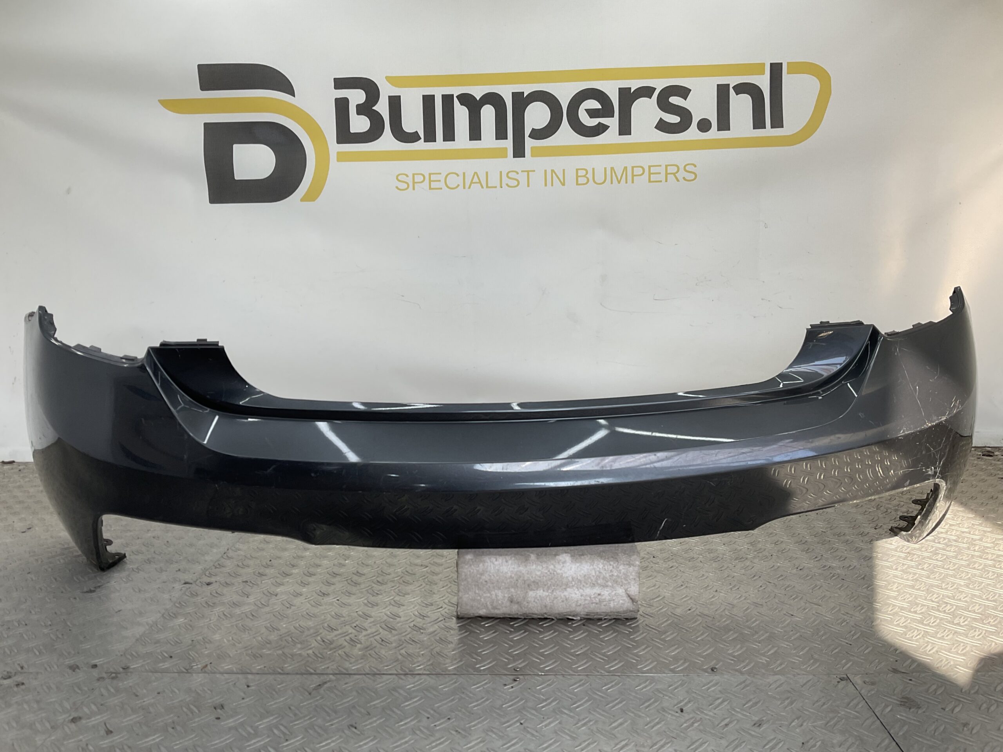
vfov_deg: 48.2
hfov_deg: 61.7
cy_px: 376
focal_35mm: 29
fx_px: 840
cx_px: 502
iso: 16
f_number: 1.8
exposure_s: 1/195
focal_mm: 3
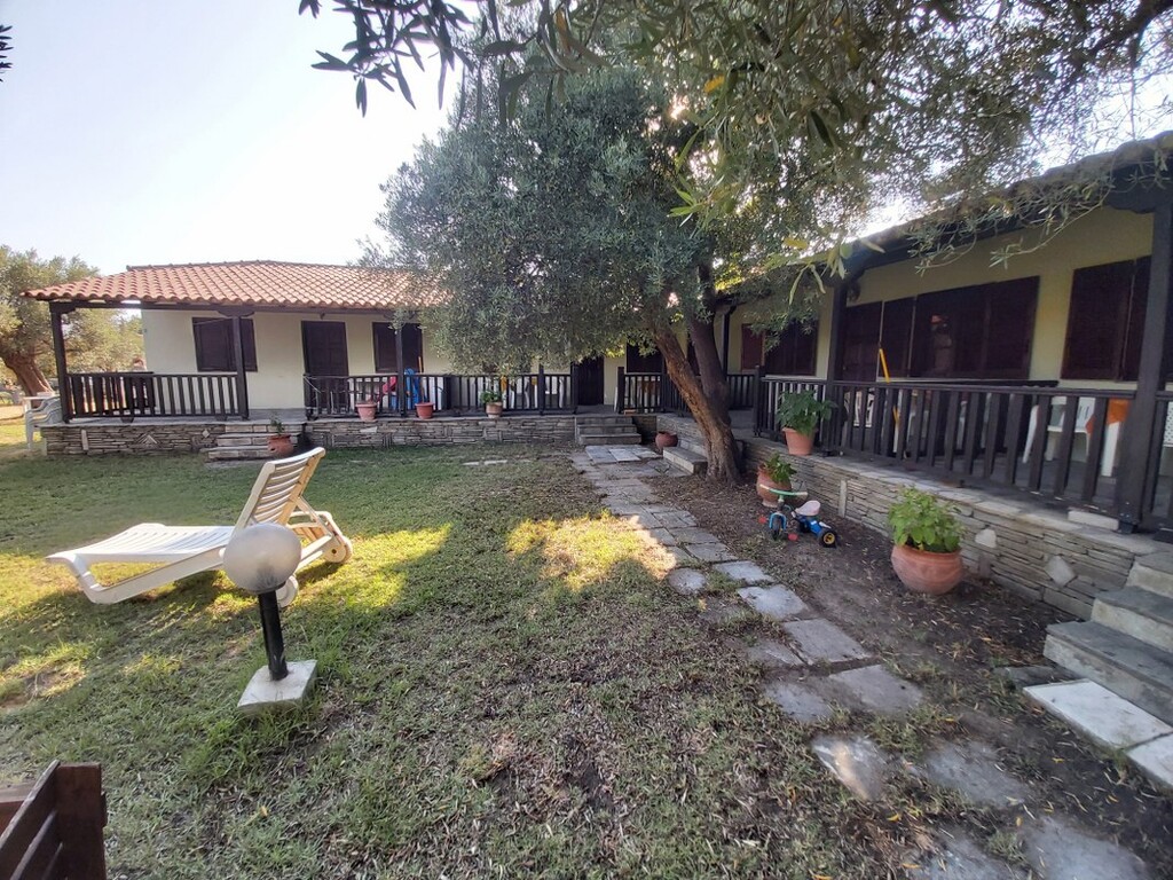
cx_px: 586
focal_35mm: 12
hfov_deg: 110.5
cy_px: 440
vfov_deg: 94.5
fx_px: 407
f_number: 2.2
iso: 40
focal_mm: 1.42
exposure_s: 1/205
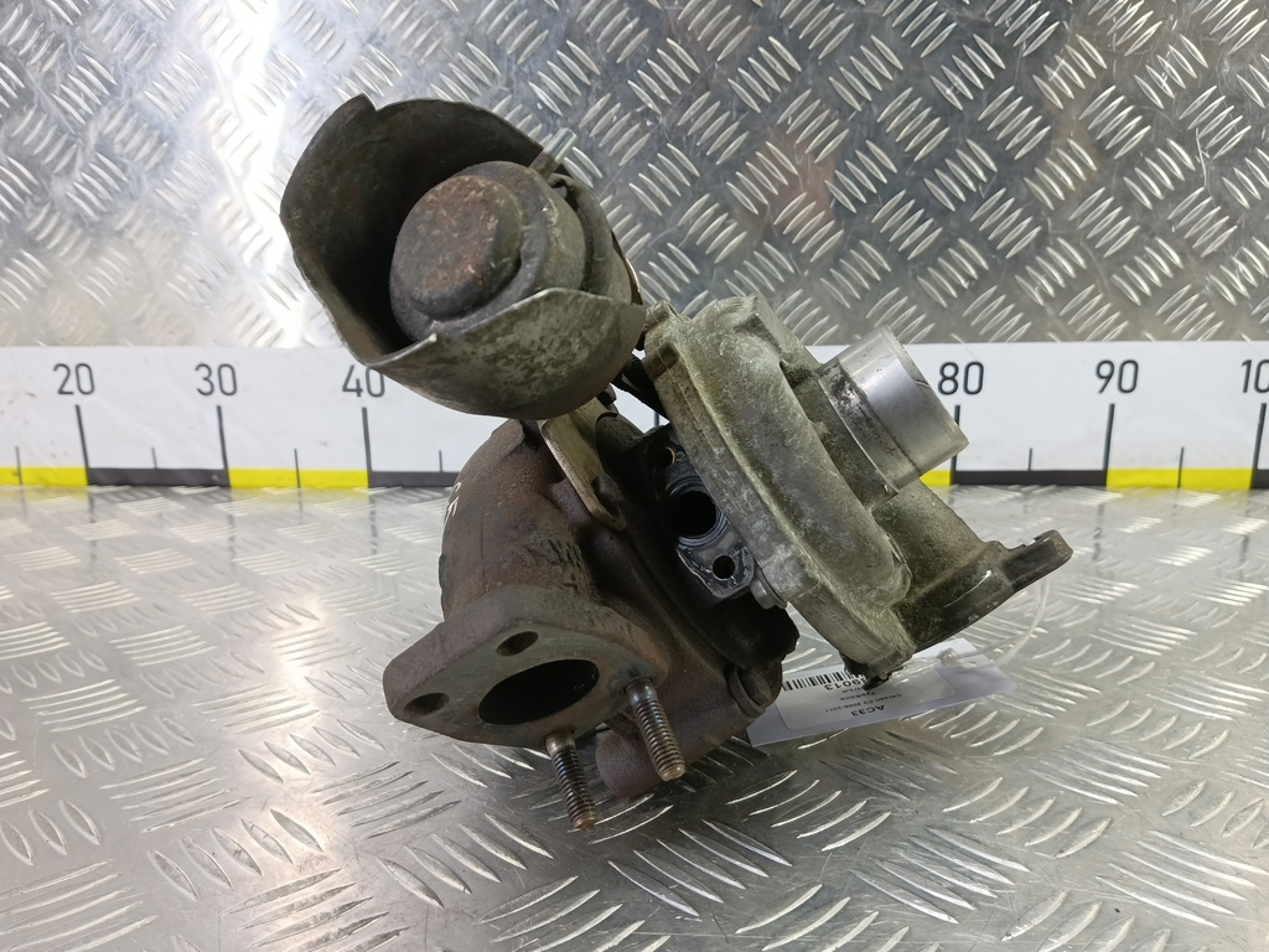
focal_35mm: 23
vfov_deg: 58.9
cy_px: 476
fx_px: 843
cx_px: 634
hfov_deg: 73.9
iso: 222
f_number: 1.6
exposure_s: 1/50
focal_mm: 4.11
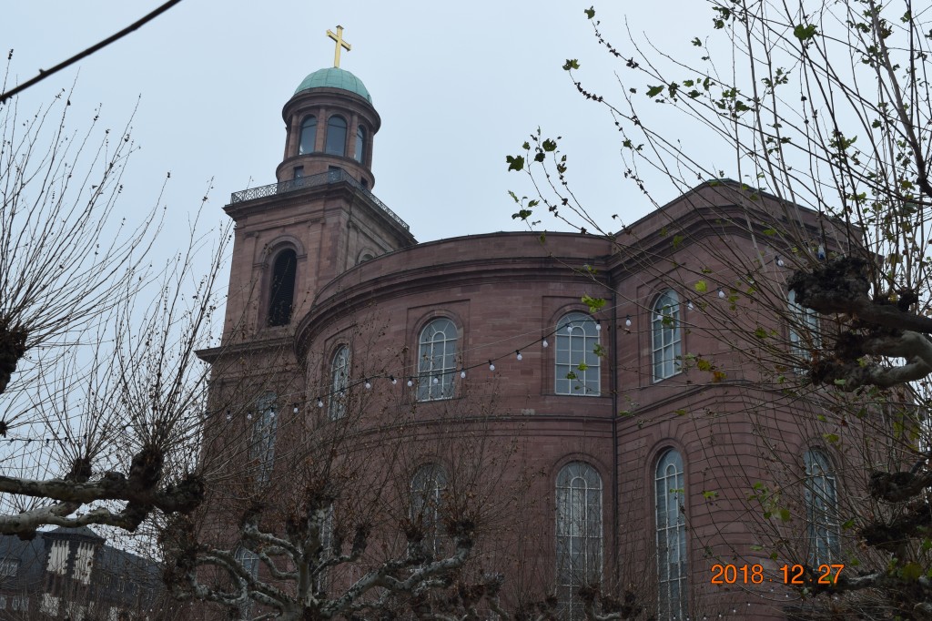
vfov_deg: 31.9
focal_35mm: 42
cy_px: 310
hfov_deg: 46.4
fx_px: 1087
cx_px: 466
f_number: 8
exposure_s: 1/250
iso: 400
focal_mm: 28
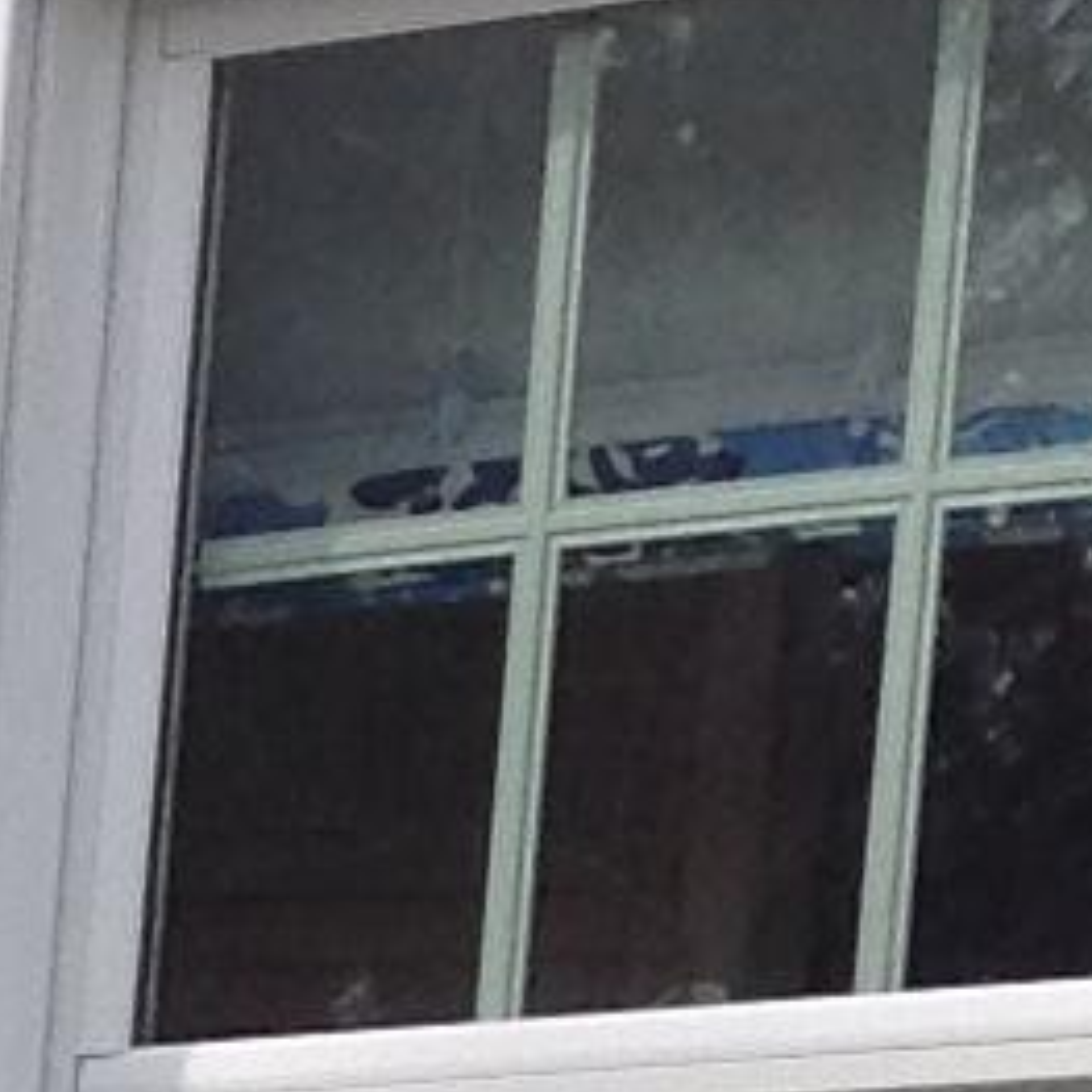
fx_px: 10886
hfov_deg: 5.4
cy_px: 3459
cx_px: -2201
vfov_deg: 5.4
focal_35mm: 305
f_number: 2.4
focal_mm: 4.28
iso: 50
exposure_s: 1/630
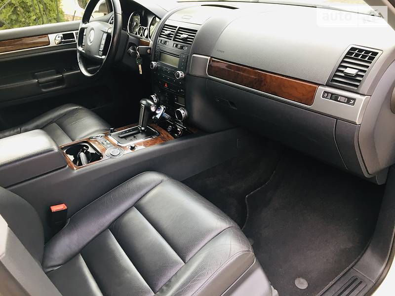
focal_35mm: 29
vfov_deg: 48.2
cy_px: 148
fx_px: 331
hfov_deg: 61.7
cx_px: 198
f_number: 2.2
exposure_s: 1/33
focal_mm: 4.2
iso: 25
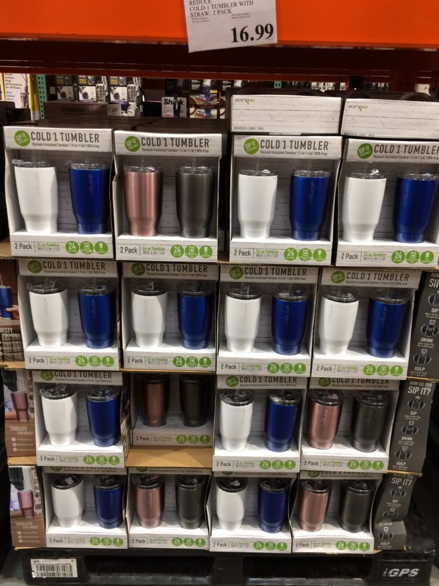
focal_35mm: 30
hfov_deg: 46.8
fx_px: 507
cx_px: 218
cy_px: 297
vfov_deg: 60.0
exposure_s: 1/33
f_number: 2.2
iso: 125
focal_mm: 4.15
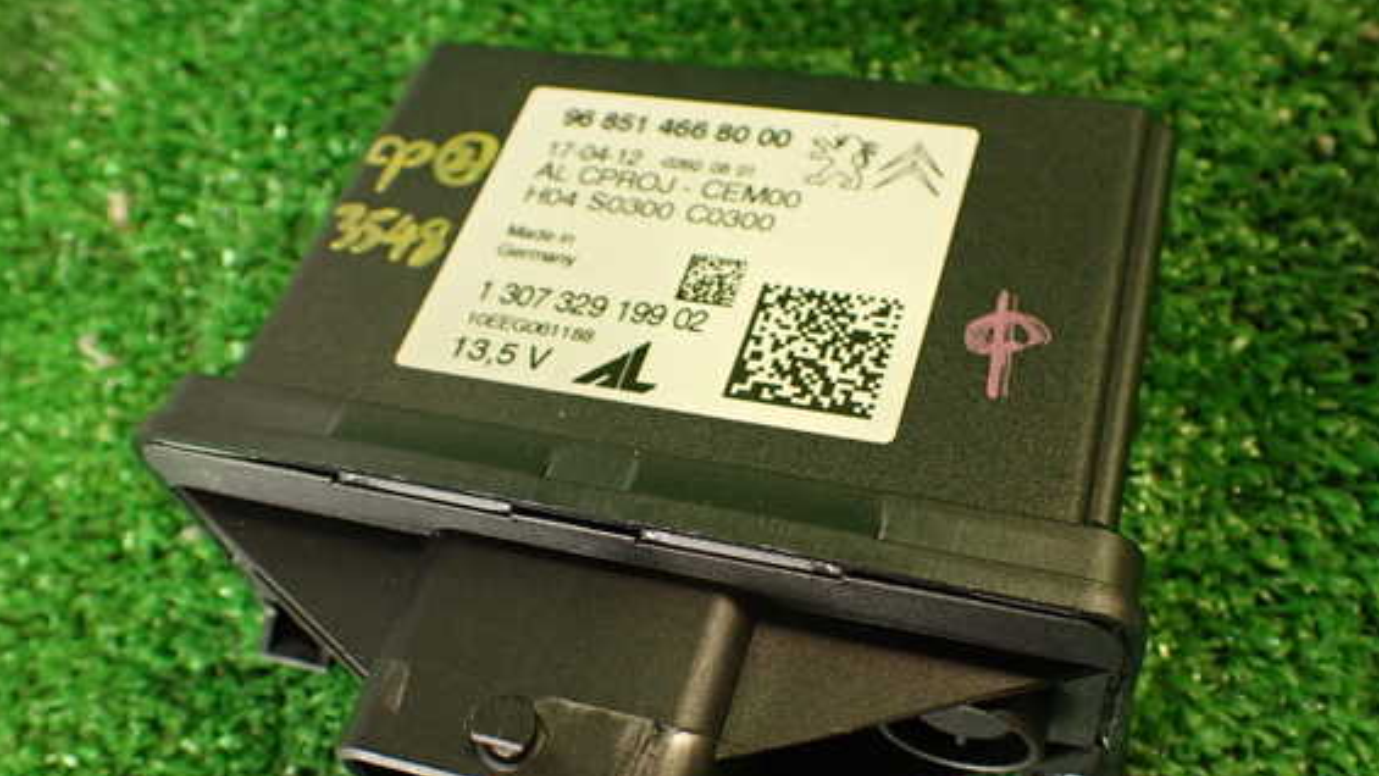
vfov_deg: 31.9
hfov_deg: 54.0
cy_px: 483
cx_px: 683
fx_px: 1353
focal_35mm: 37
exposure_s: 1/30
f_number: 2.4
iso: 320
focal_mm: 5.79
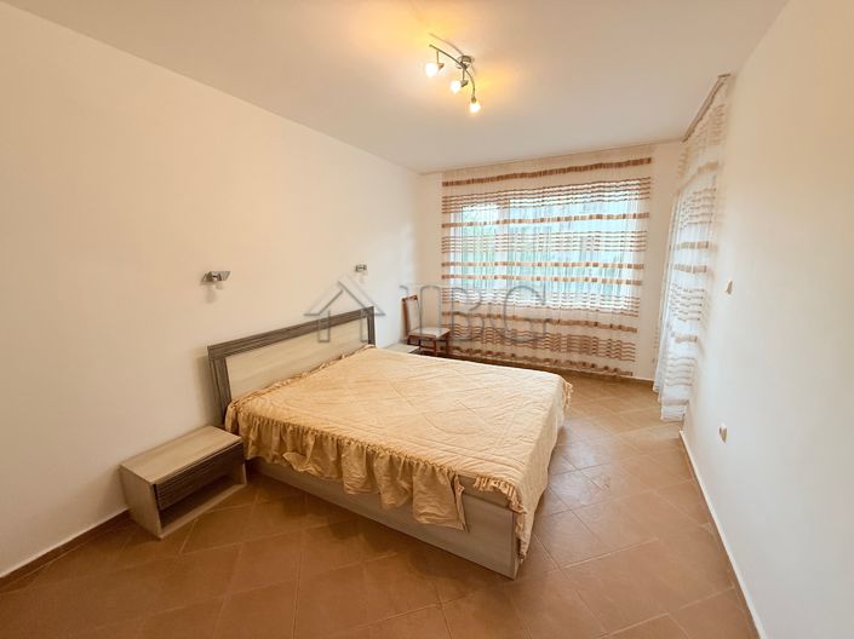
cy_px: 320
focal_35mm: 14
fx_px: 345
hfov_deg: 102.1
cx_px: 427
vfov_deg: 85.6
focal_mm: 2.22
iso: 250
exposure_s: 1/100
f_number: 2.2
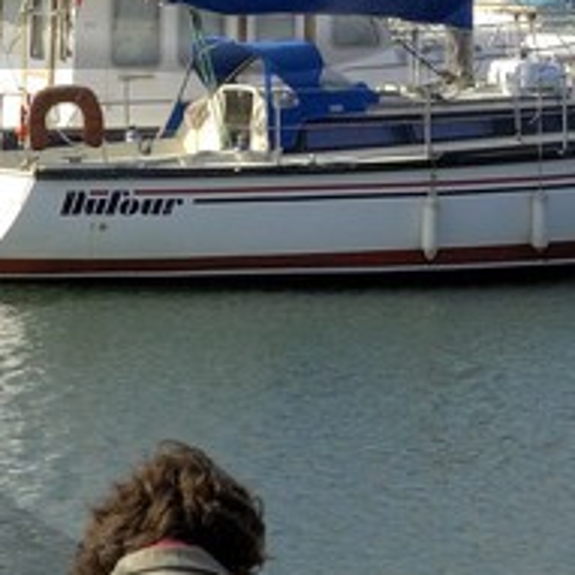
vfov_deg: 3.9
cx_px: 623
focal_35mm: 448
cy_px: -418
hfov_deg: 3.9
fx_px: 8419
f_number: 10
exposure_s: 1/160
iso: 100
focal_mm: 42
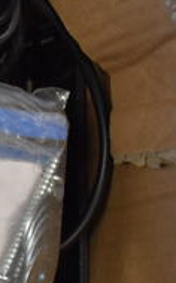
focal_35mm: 89
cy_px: 202
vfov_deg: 23.1
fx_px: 684
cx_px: -265
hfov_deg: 11.6
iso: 1100
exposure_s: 1/60
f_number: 4
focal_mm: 18
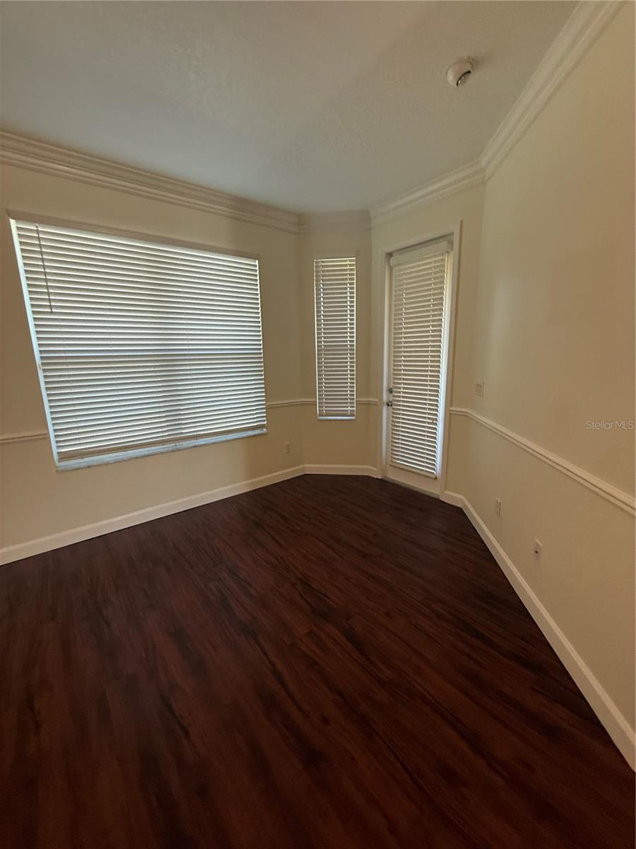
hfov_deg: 85.7
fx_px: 343
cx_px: 318
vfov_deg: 102.1
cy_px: 424
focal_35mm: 14
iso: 250
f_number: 2.2
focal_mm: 2.22
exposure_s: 1/60
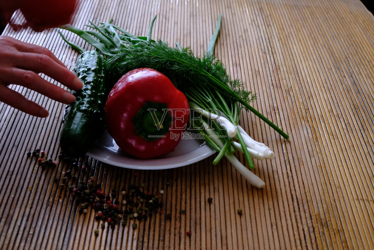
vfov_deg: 24.2
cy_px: 125
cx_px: 187
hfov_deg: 35.6
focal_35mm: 56
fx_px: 582
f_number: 7.1
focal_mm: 37.4
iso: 800
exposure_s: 1.6
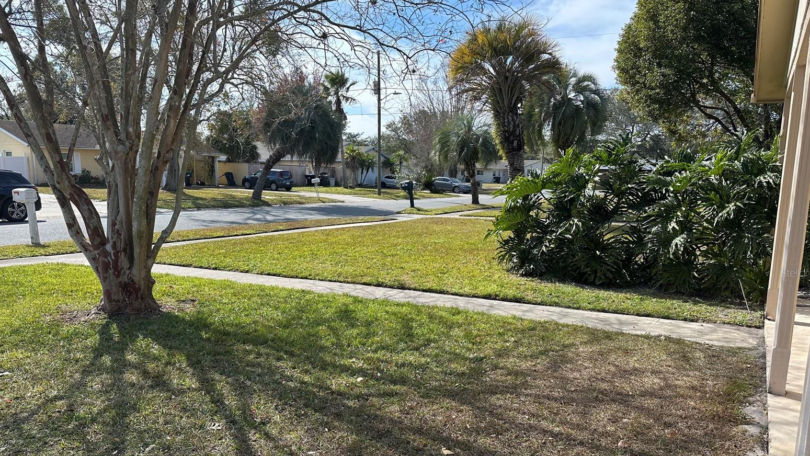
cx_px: 412
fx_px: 580
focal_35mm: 27
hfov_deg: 69.8
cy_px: 272
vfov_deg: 42.7
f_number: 1.78
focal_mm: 6.86
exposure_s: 1/2110
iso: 80
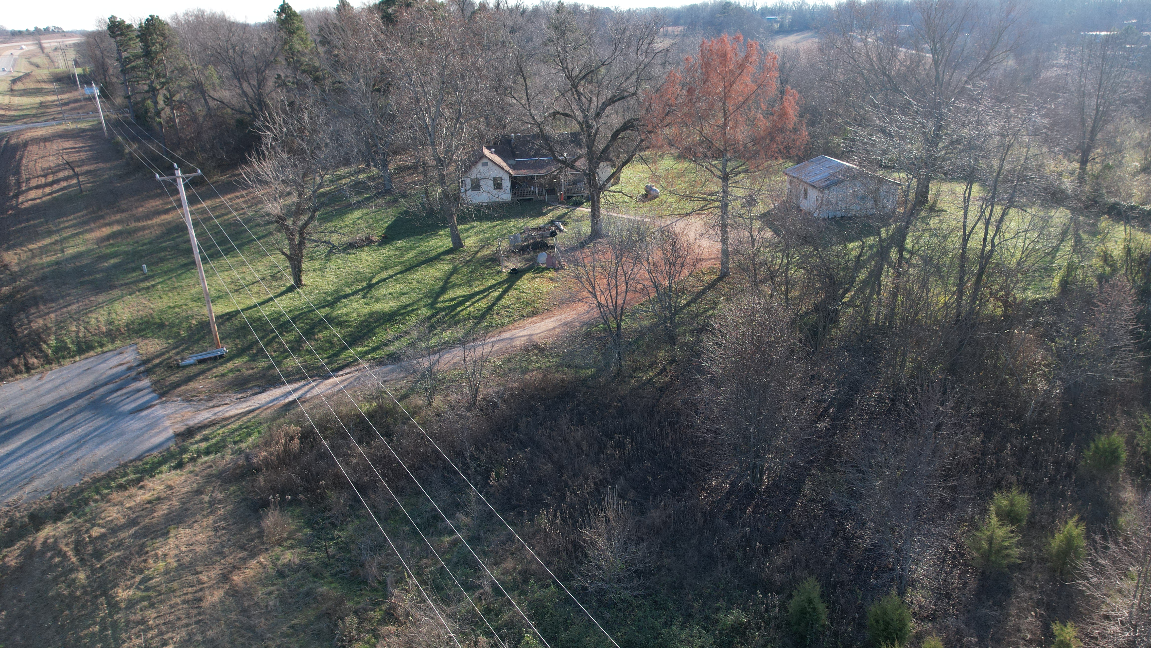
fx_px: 824
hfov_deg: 69.5
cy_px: 355
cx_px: 655
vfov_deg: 42.8
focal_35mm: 27
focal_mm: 8.38
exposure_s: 1/640
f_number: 2.8
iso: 120
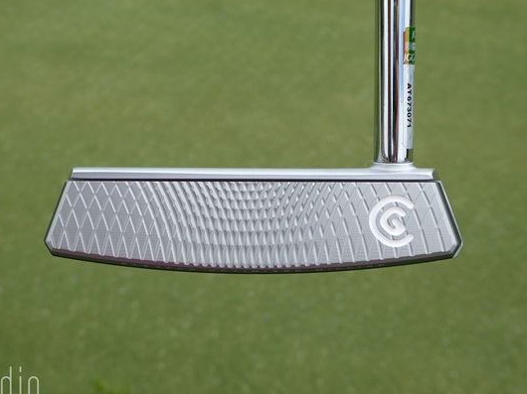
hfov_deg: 30.7
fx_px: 959
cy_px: 207
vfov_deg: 23.3
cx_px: 238
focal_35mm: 63
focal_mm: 9
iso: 80
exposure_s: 1/400
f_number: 4.1
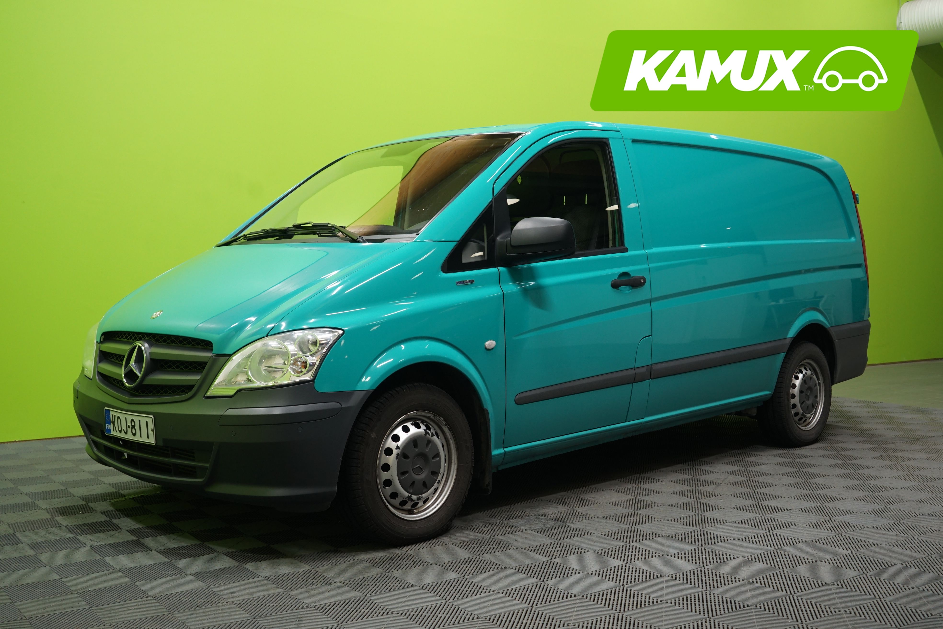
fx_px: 1022
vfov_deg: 34.2
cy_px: 314
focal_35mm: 39
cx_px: 472
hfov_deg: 49.6
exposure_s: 1/20
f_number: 5
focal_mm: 39
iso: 800
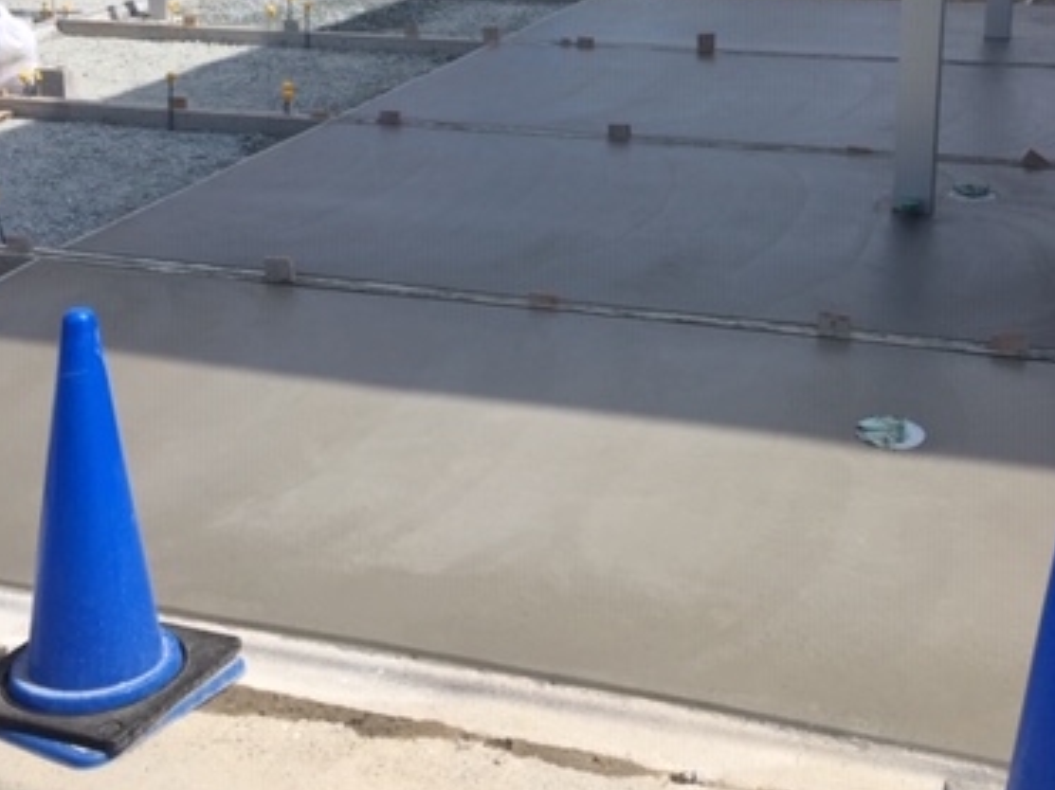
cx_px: 600
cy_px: 165
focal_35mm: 50
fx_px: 1523
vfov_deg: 28.5
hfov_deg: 38.1
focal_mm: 4.15
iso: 32
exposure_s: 1/2083
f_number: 2.2
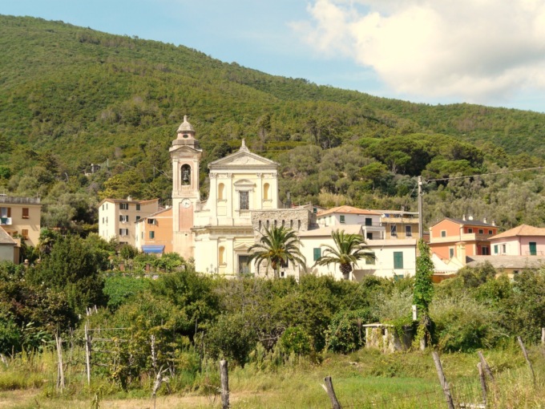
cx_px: 272
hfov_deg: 34.9
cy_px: 204
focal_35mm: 55
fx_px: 866
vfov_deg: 26.6
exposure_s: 1/320
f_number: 5.6
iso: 100
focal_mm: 9
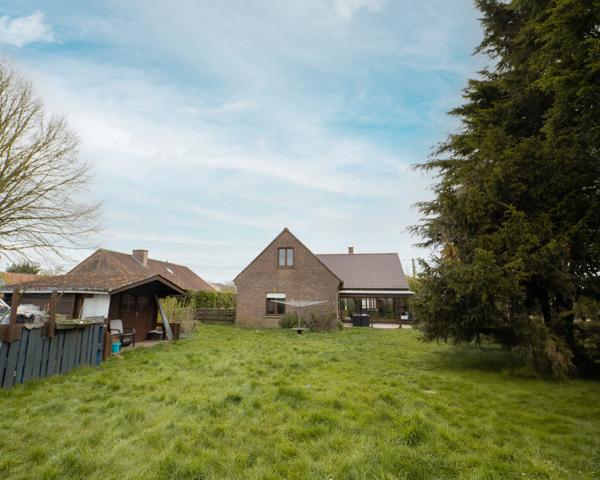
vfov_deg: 77.0
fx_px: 302
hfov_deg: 89.6
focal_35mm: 17
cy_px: 238
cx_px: 290
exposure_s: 1/250
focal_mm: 8
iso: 200
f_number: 4.5
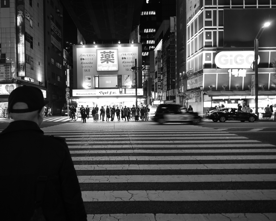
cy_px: 112
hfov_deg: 61.8
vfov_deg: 51.5
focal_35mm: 28
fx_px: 229
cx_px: 113
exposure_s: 1/25
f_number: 3.5
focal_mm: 16
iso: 400
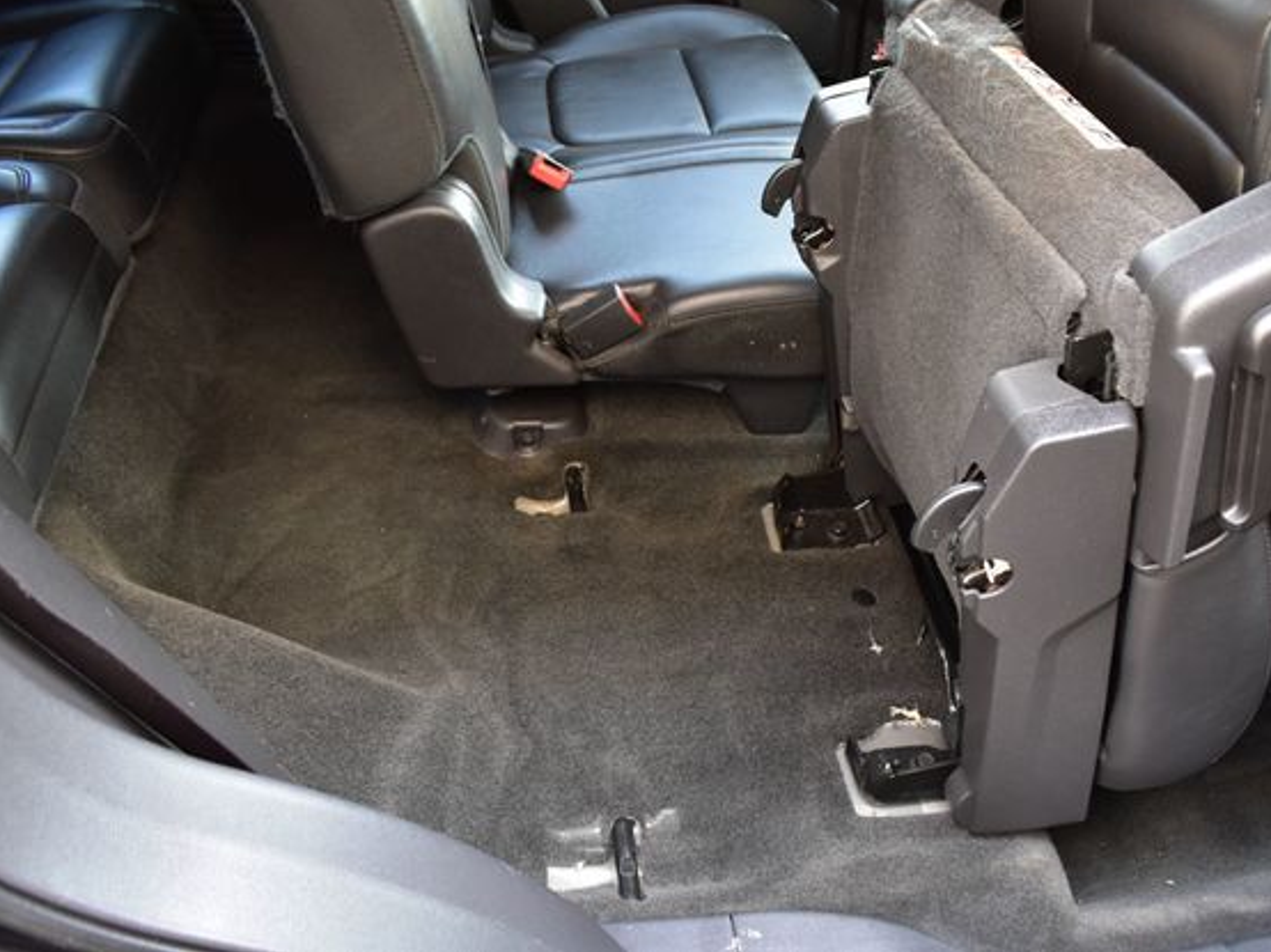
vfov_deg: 46.8
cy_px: 466
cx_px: 693
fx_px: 1101
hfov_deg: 59.9
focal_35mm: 30
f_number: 6.3
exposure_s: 1/15
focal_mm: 18
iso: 1250
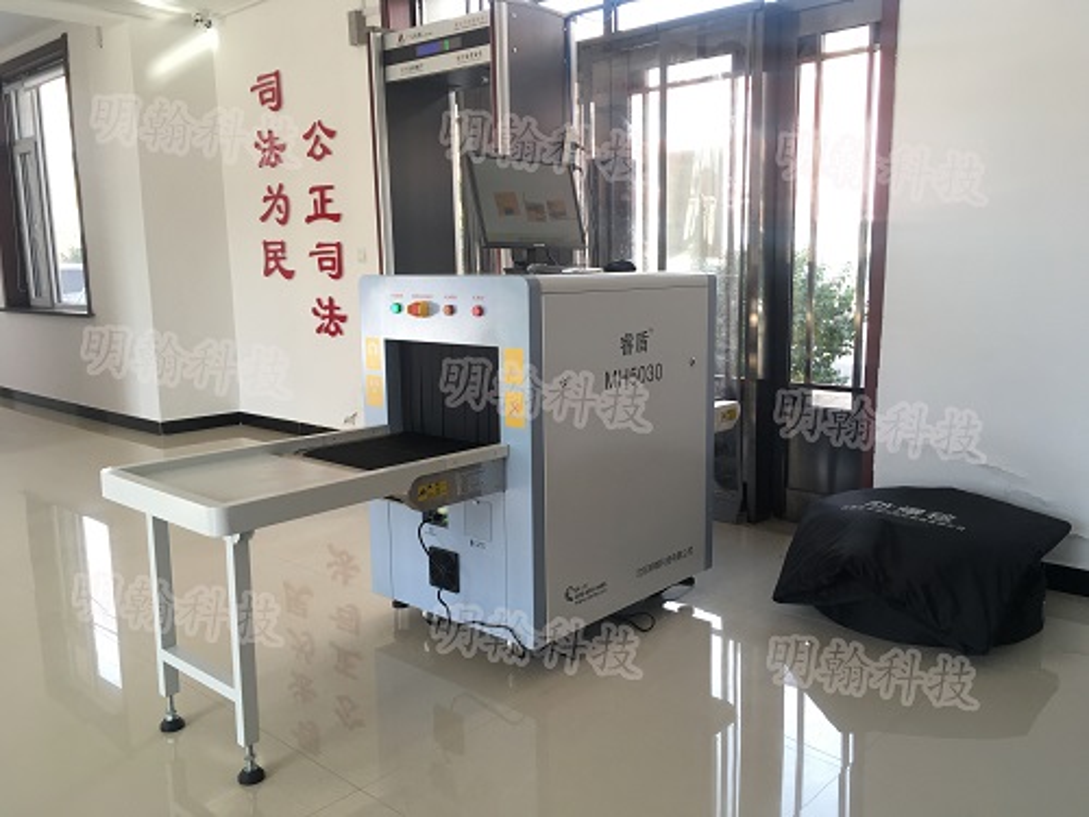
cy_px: 408
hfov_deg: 61.7
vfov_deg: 48.2
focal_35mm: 29
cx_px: 544
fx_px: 912
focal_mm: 4.15
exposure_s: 1/100
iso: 40
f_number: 2.2
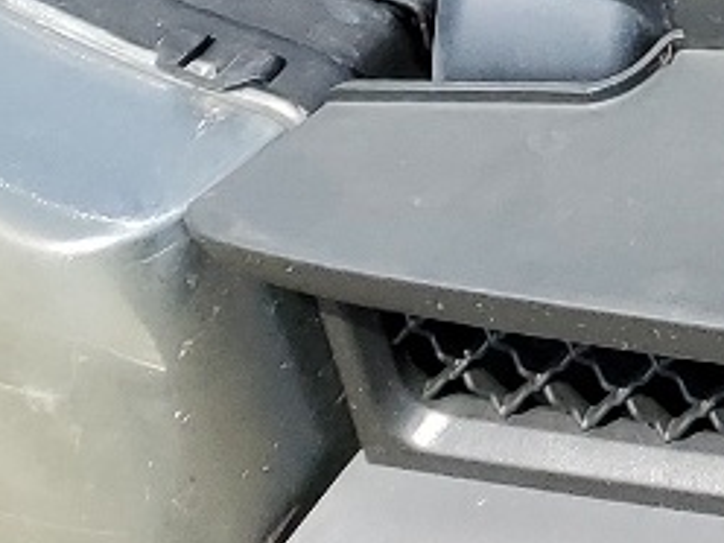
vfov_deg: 7.8
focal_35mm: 168
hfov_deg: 9.5
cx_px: 2076
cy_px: -993
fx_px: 3514
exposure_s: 1/2000
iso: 50
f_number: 1.5
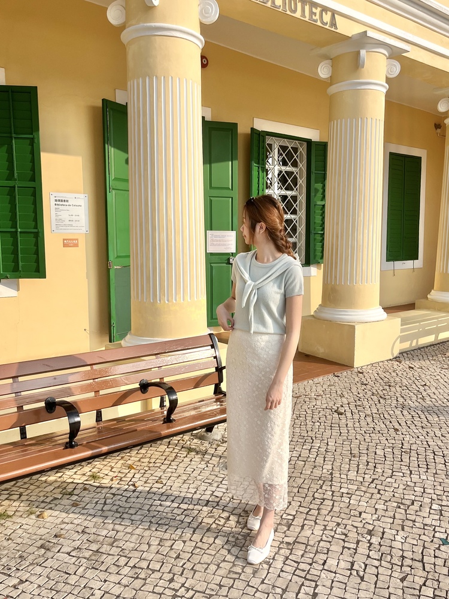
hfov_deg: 53.1
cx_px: 224
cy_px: 300
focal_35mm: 26
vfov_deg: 67.3
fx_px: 450
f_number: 1.6
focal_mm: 5.1
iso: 50
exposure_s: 1/3215
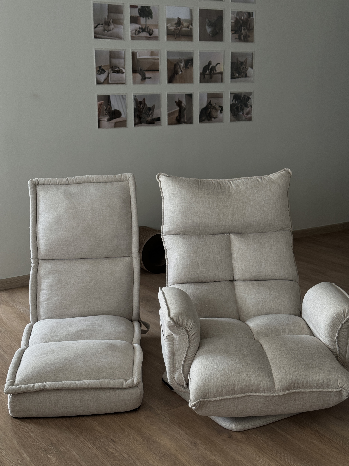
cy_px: 233
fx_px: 645
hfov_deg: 30.3
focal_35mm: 48
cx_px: 174
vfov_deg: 39.7
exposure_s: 1/79
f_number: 1.78
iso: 100
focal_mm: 6.76
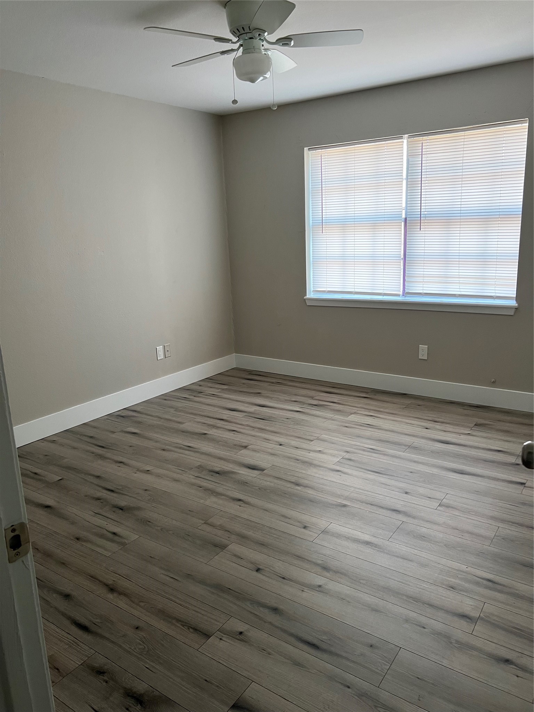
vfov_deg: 67.3
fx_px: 535
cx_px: 267
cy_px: 356
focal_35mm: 26
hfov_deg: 53.1
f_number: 1.5
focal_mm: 5.7
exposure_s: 1/86
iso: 125
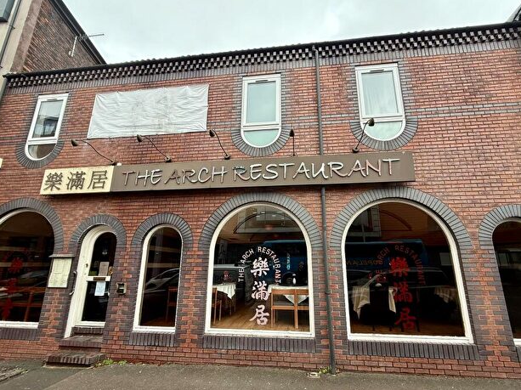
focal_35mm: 16
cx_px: 270
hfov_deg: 94.5
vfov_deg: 77.9
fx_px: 241
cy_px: 209
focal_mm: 2.22
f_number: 2.2
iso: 64
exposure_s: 1/99
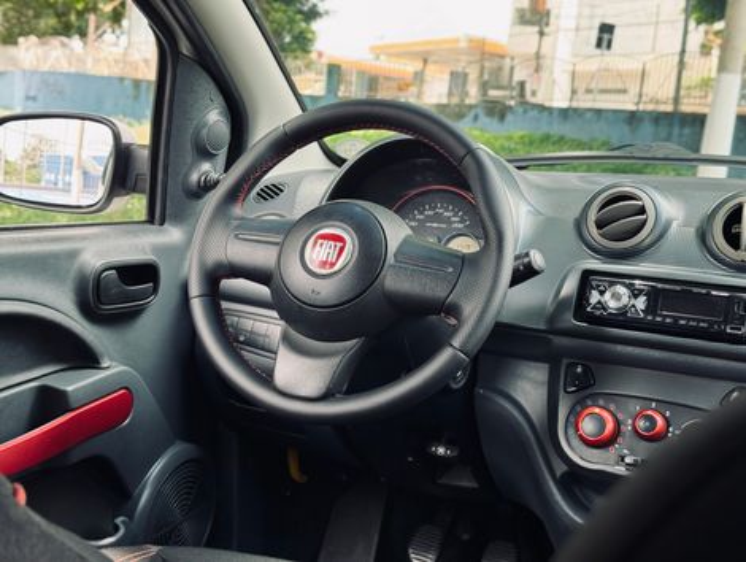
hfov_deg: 39.6
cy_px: 281
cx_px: 373
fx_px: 1036
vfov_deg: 30.3
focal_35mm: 48
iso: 64
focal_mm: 6.76
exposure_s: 1/121
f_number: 1.78
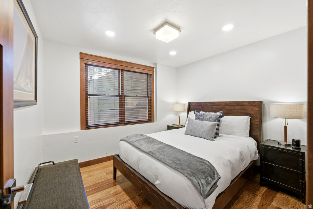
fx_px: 128
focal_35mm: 15
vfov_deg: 78.5
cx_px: 156
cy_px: 104
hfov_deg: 101.5
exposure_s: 1/500
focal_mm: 14.7
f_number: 5
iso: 250
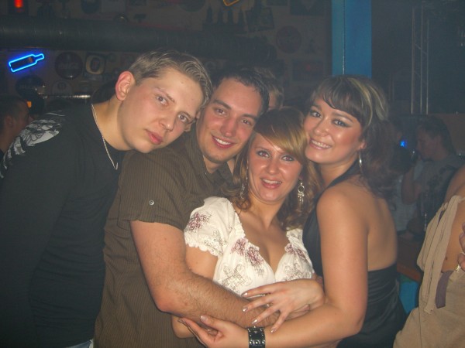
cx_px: 232
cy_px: 174
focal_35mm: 38
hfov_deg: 49.0
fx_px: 510
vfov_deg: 37.7
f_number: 2.8
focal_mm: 7.9
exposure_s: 1/60
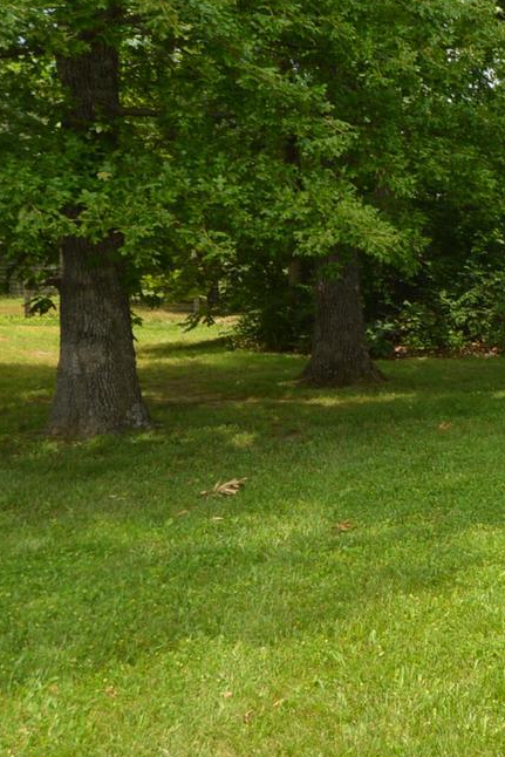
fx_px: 1598
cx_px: 901
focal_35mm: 76
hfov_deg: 15.5
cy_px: 276
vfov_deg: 26.5
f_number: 9
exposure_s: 1/200
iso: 100
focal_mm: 16
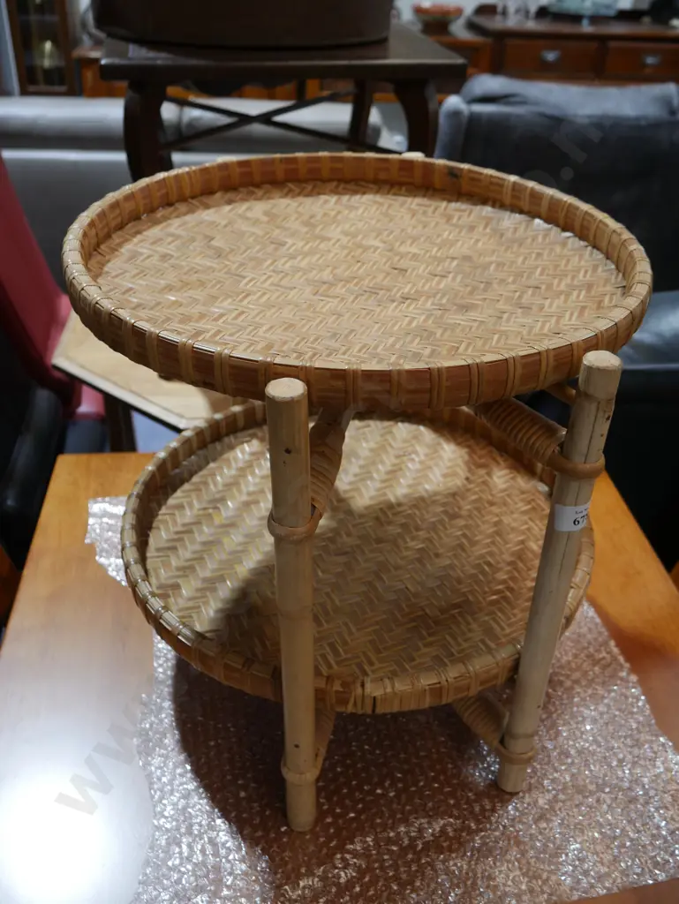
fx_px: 784
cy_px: 452
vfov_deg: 59.9
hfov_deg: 46.8
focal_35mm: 30
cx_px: 340
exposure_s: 1/60
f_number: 3.6
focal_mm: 15
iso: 320
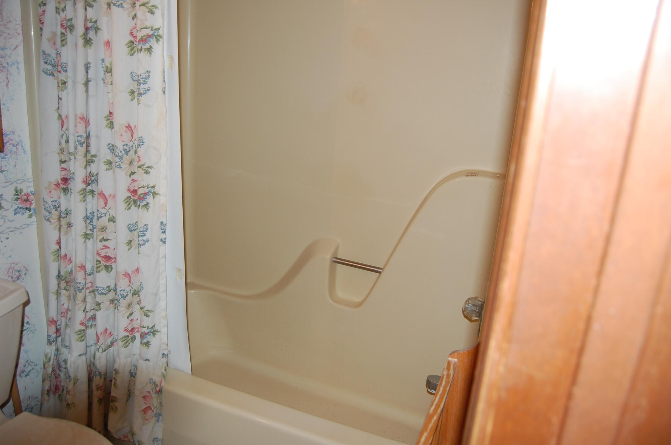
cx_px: 336
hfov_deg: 67.5
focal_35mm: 27
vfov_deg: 47.8
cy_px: 222
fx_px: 502
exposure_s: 1/60
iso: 400
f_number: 3.5
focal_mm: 18
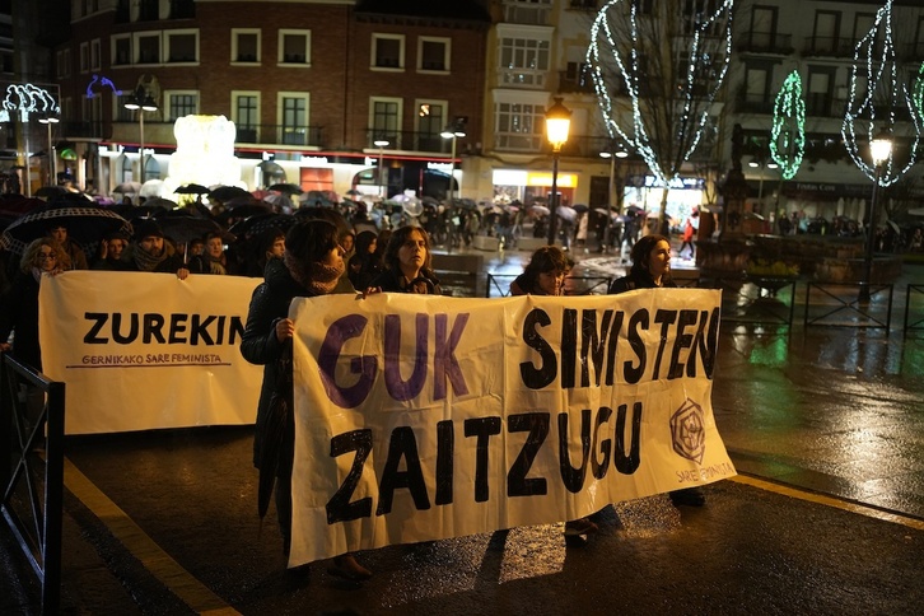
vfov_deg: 37.9
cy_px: 308
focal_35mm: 35
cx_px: 462
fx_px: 898
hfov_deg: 54.4
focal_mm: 35
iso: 3200
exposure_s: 1/160
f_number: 2.2
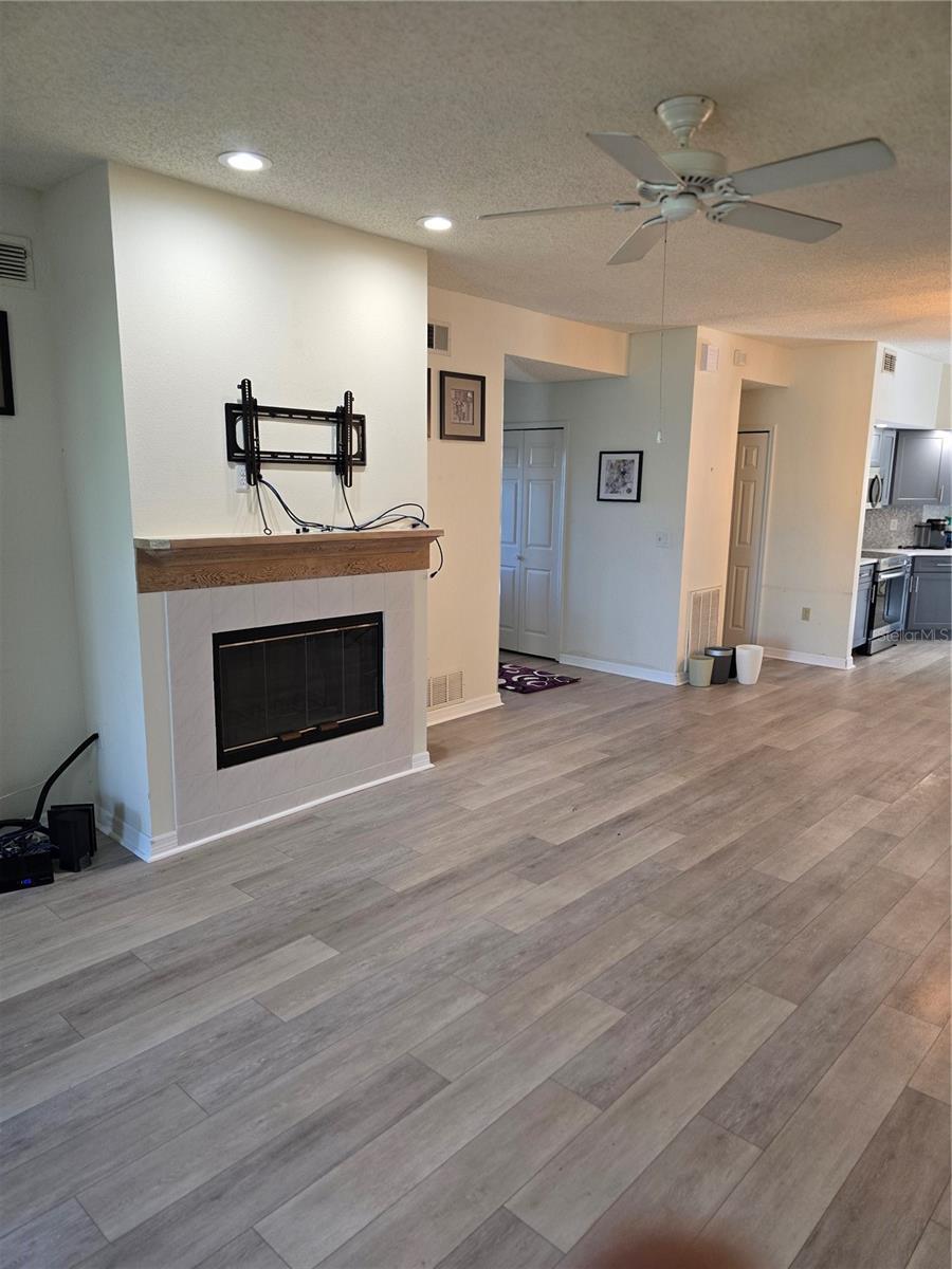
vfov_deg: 73.9
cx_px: 476
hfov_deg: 58.9
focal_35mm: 23
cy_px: 634
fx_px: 843
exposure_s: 1/120
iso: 250
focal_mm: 6.3
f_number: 1.7
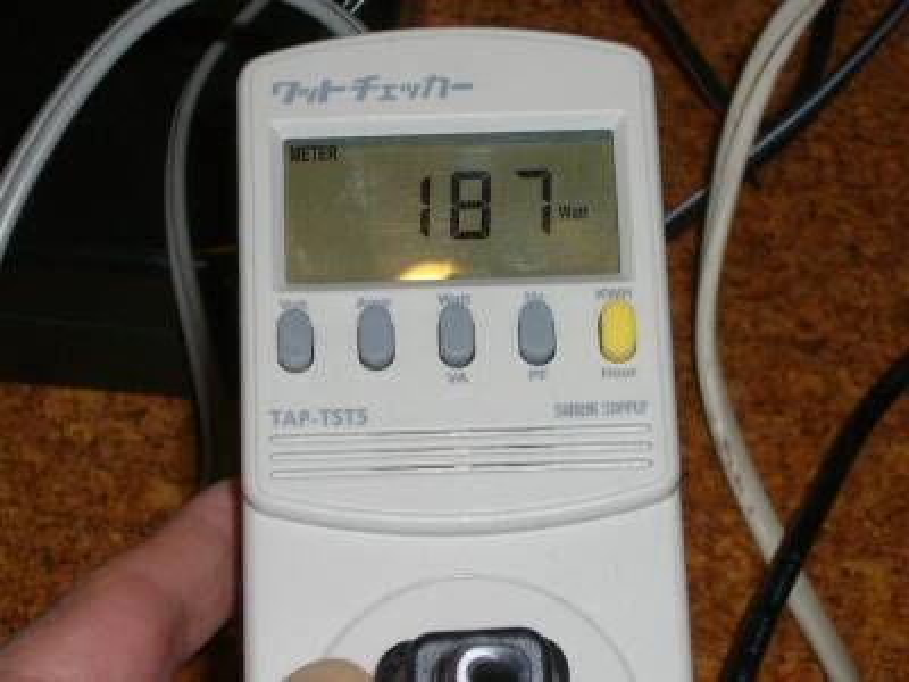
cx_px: 454
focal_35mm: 118
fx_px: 3099
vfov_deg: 12.6
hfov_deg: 16.7
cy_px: 341
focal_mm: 14.2
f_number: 5
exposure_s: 1/30
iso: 100
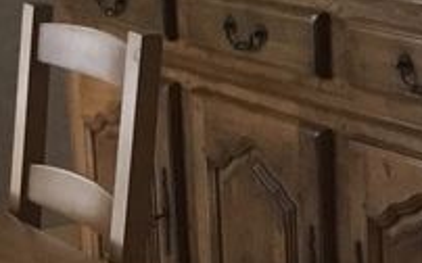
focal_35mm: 163
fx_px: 1874
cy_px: 332
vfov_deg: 7.9
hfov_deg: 12.8
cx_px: 173
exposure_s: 1/17
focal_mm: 3.3
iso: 200
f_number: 2.4
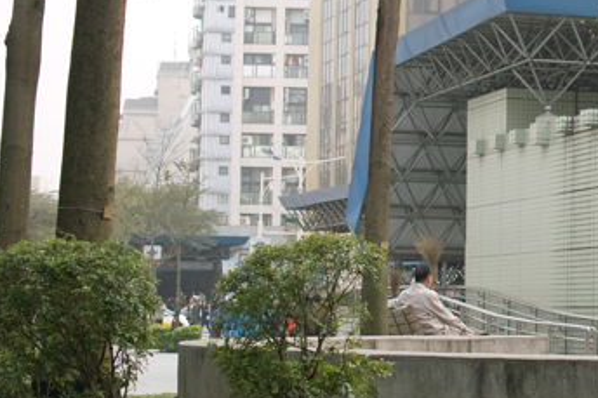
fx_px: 2025
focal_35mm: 122
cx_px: 744
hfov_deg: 16.0
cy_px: 137
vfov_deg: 11.2
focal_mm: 24.2
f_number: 2.8
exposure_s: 1/250
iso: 100
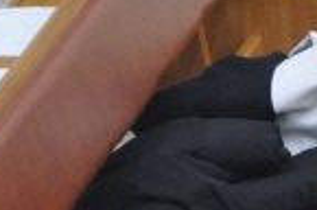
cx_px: 807
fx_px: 6555
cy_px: 266
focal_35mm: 746
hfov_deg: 2.7
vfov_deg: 1.8
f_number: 5.6
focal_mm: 90
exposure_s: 1/30
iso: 1250
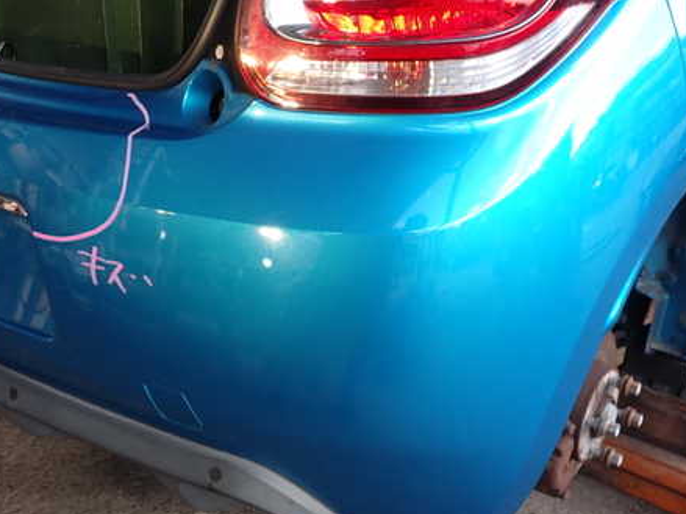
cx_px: 298
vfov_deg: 35.0
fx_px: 812
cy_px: 300
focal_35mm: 41
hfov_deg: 45.7
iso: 100
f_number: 3.2
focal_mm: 5.4
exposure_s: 1/100
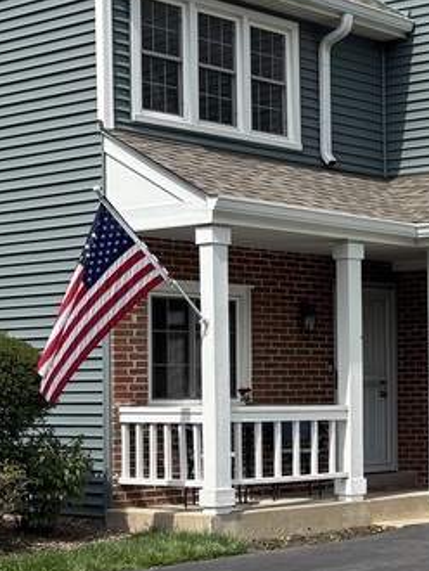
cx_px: 656
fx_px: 1403
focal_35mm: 85
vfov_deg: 22.9
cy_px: 369
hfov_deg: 15.9
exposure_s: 1/4329
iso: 50
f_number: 1.6
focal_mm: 5.96
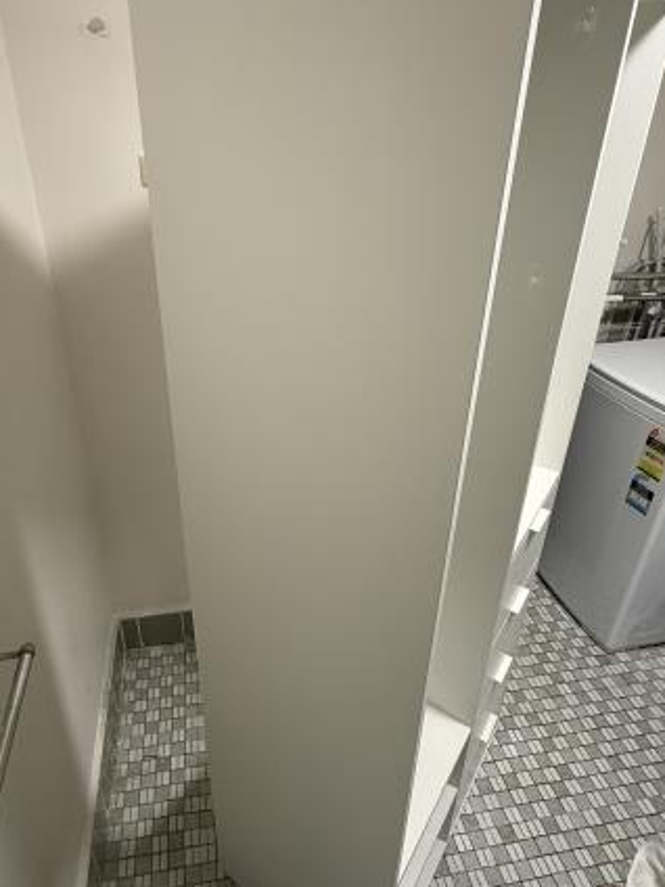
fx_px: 564
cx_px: 282
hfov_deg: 60.8
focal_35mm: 22
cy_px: 418
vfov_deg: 76.3
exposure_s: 1/50
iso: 320
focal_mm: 2.22
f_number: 2.2
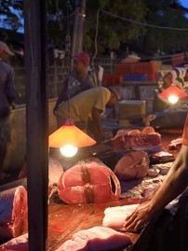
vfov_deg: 33.8
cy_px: 128
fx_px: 412
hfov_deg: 25.1
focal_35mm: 57
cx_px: 158
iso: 2000
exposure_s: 1/160
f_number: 4.5
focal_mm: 38
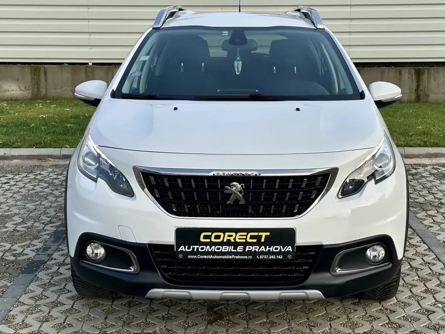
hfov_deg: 29.8
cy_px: 148
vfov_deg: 22.6
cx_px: 232
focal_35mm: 65
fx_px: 836
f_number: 1.78
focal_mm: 6.86
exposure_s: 1/1613
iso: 64
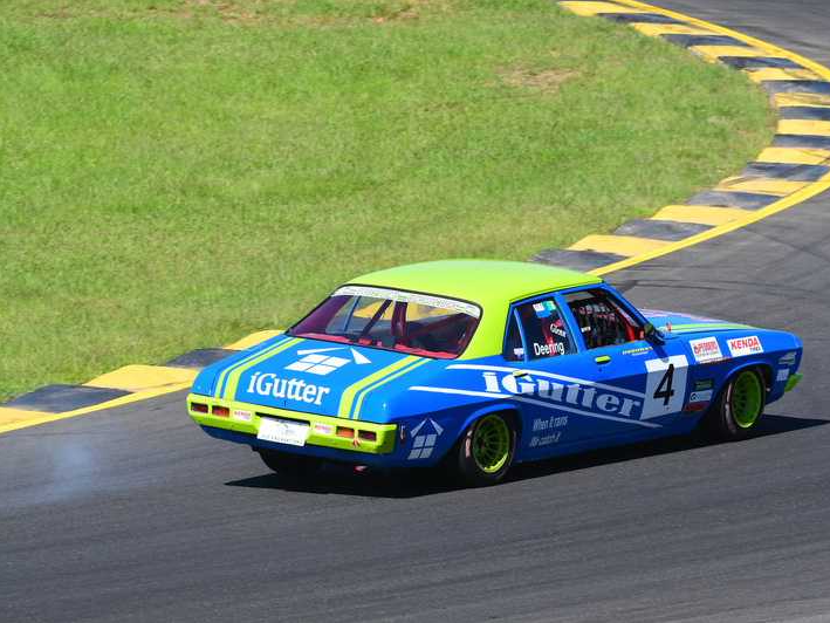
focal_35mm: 342
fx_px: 8202
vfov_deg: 4.3
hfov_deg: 5.8
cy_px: 312
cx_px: 466
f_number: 11
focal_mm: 210
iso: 500
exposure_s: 1/640
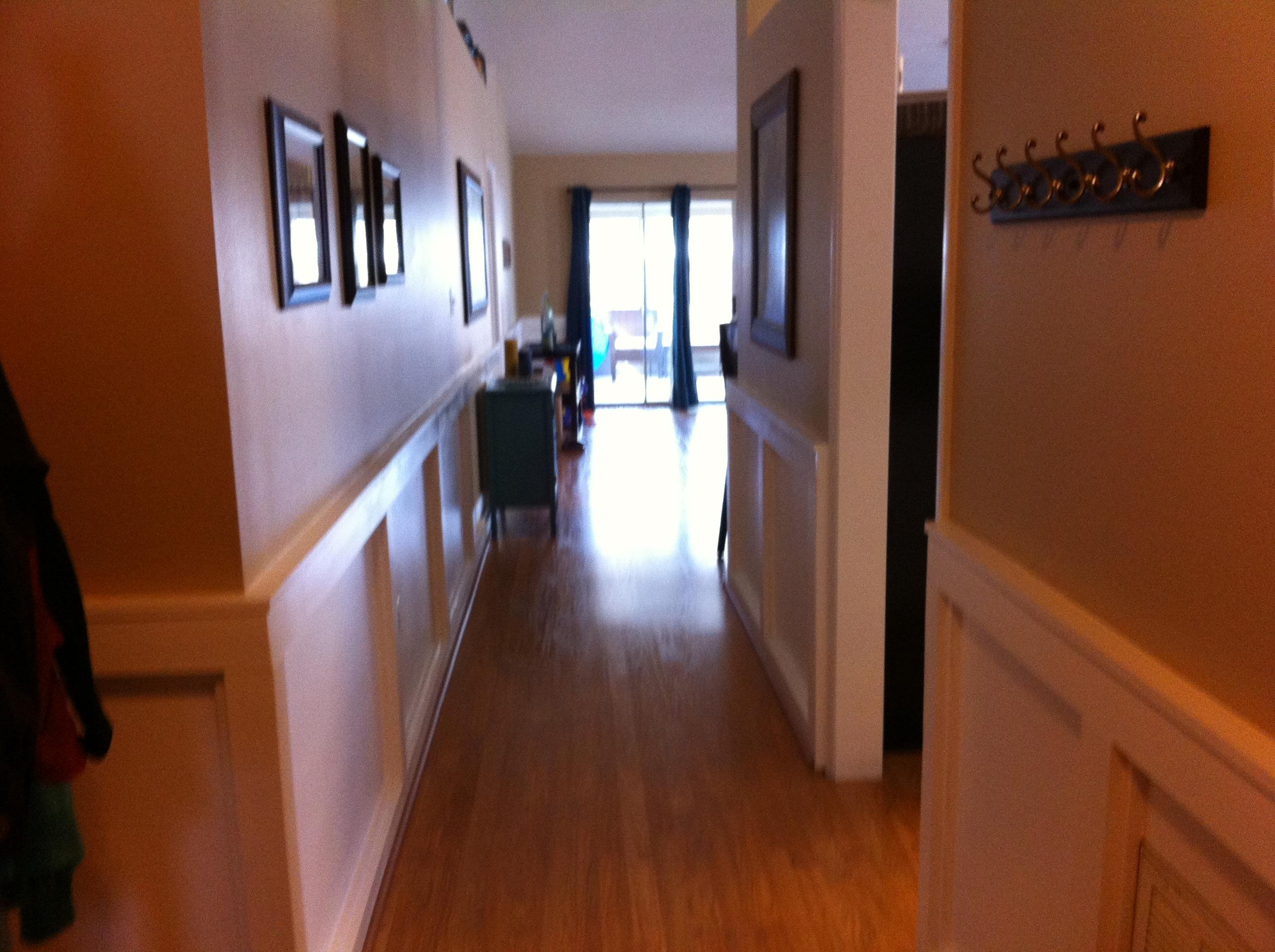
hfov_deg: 52.7
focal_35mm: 35
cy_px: 476
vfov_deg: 40.6
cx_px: 638
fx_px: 1287
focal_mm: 3.85
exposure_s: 1/17
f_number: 2.8
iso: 200
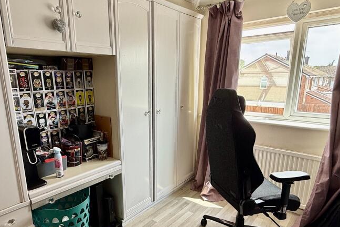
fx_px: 217
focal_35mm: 23
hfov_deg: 75.9
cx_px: 152
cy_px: 133
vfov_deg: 54.8
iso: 50
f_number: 2.2
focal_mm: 2.22
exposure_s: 1/99
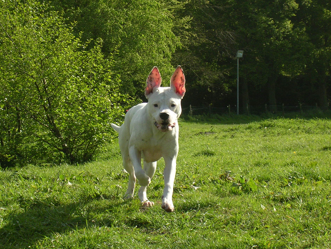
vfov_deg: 12.0
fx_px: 1186
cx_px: 161
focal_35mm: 124
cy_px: 134
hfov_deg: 15.9
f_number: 4.9
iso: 100
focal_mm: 17.4
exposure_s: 1/510
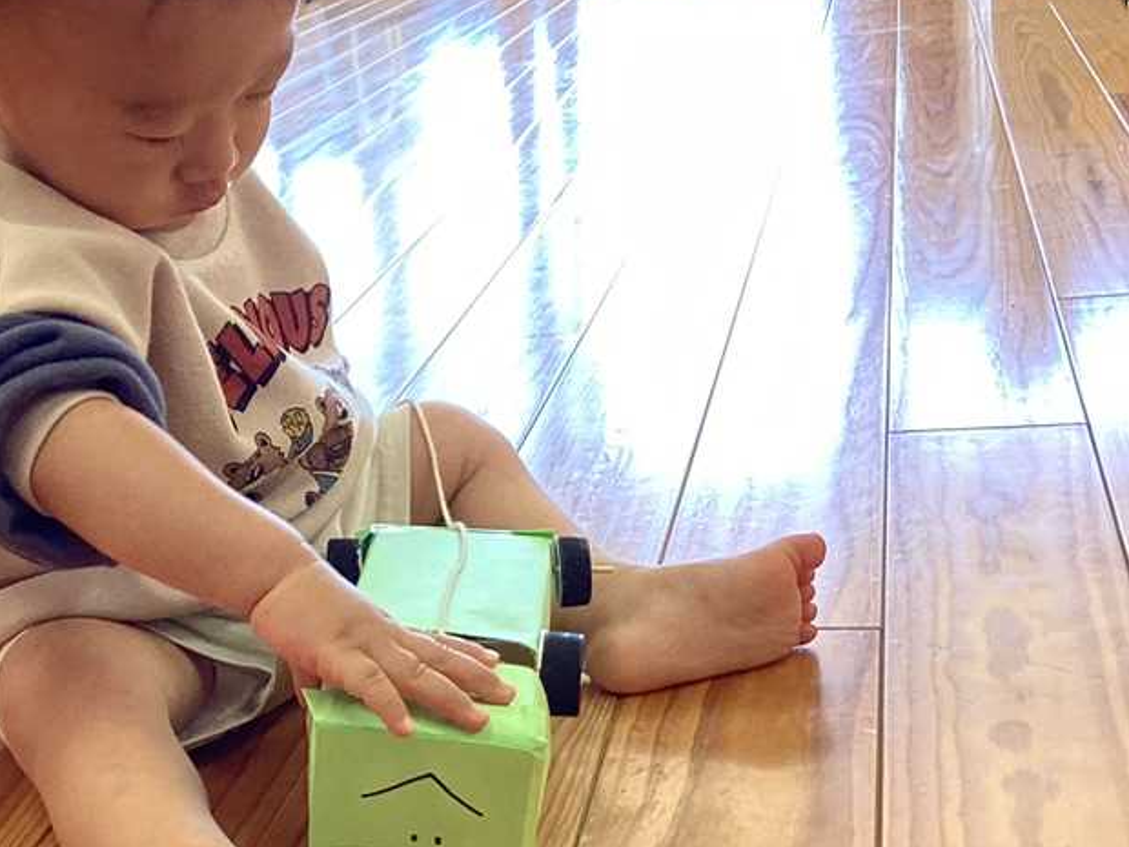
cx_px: 228
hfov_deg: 29.6
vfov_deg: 22.9
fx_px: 2087
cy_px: 501
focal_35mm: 64
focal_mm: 3.3
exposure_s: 1/60
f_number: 2.4
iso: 50
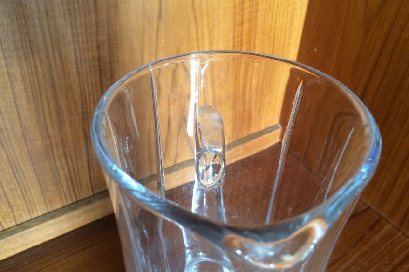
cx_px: 207
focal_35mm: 32
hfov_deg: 58.7
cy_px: 151
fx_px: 363
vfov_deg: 41.0
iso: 64
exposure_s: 1/30
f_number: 2.2
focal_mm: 4.12
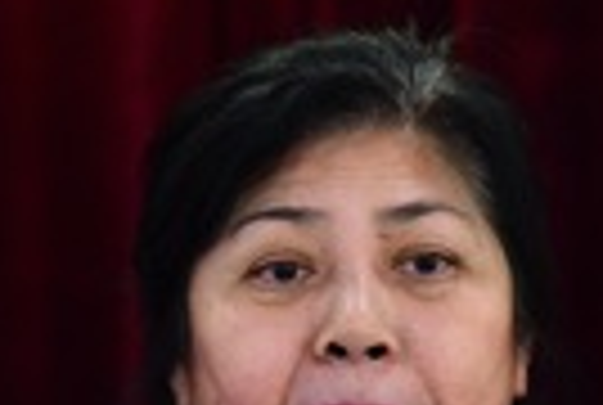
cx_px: 392
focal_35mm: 316
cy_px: 594
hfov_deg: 6.5
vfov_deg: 4.3
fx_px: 5305
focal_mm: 85
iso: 4000
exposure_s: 1/80
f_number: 3.5
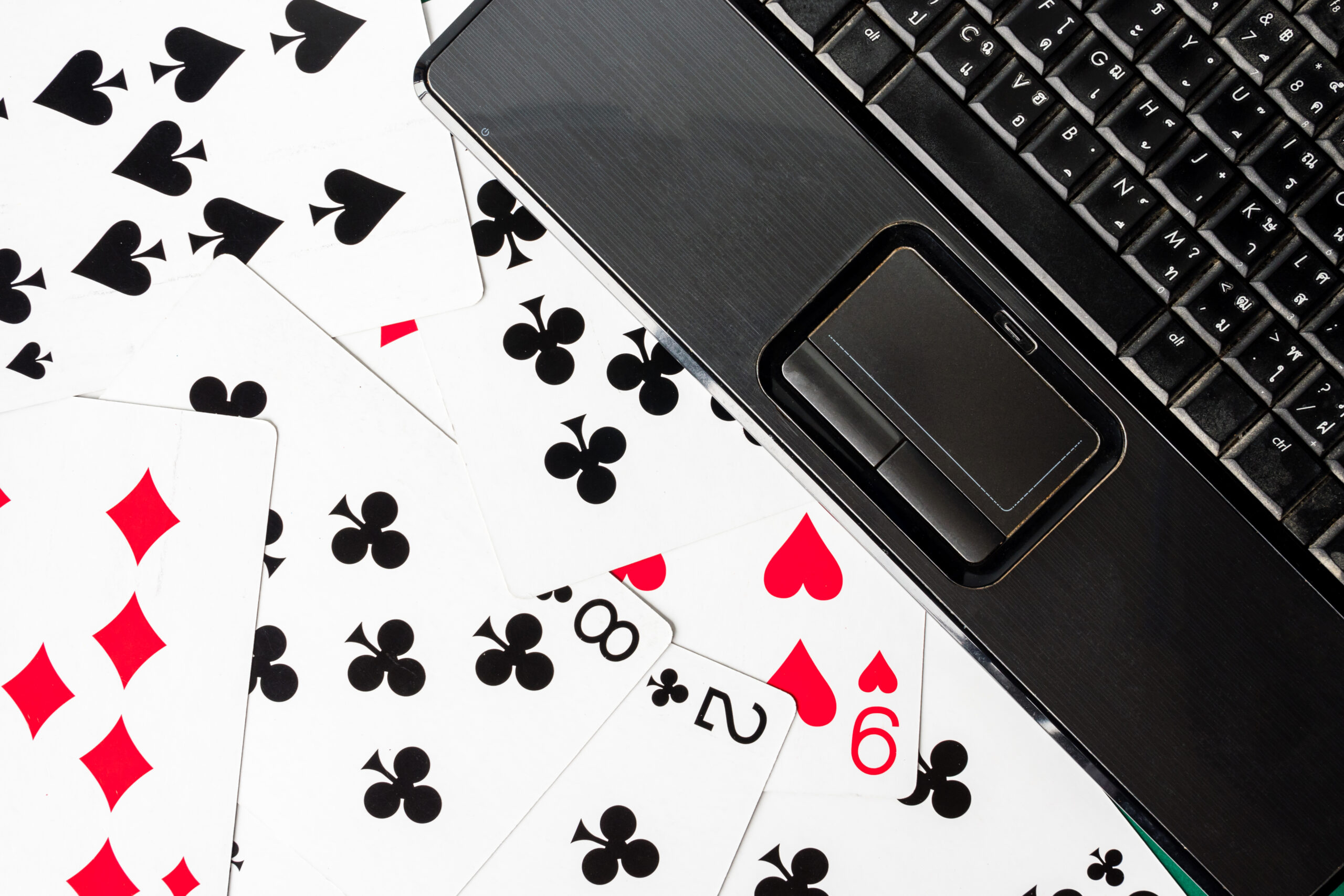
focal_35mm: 39
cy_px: 448
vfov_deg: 34.2
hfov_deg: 49.6
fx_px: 1456
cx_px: 672
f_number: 8
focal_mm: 19
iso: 160
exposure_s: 1/40
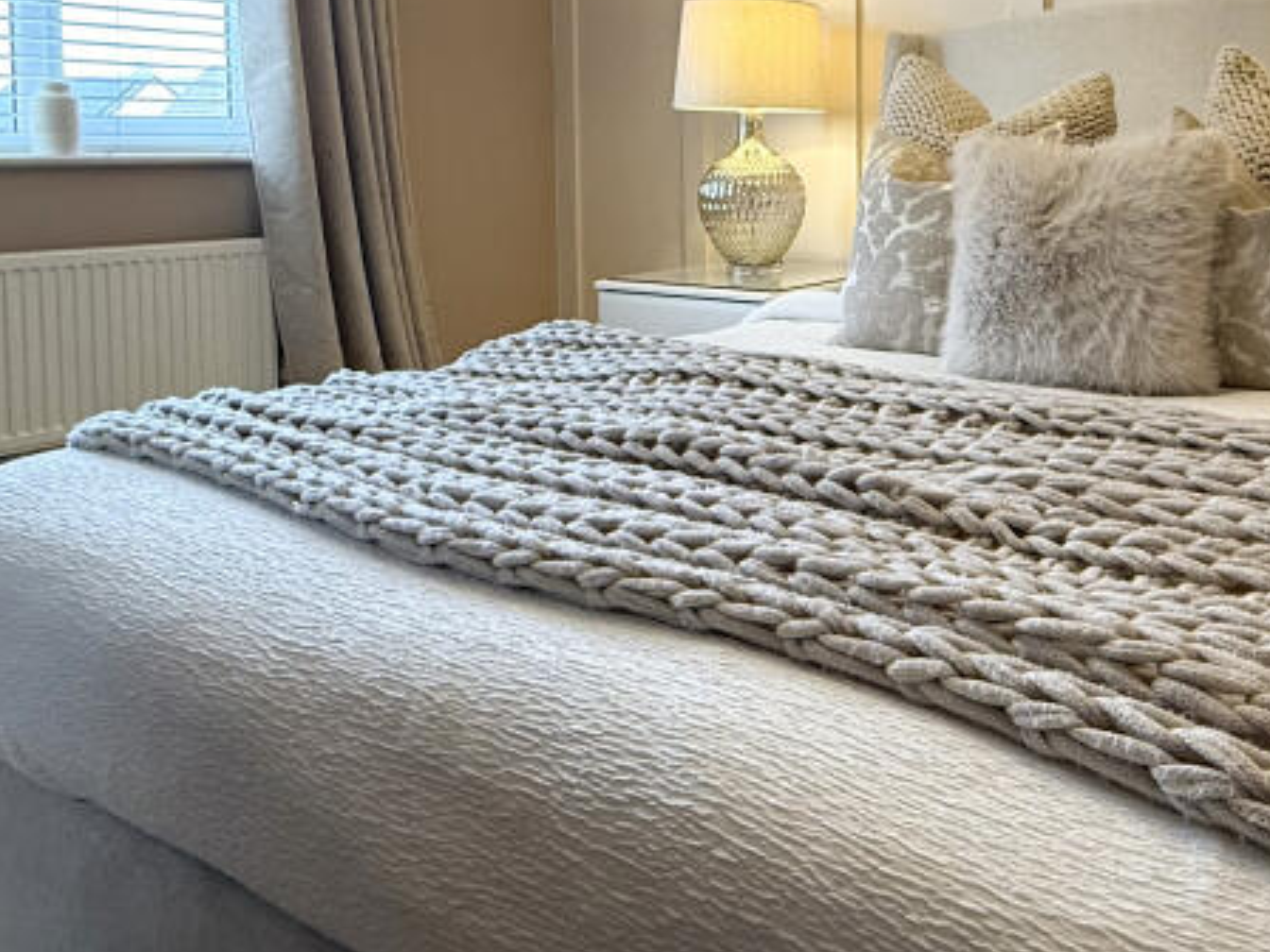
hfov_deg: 54.3
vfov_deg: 42.4
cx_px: 947
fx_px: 1174
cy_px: 204
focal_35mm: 32
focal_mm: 2.22
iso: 250
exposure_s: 1/99
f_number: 2.2
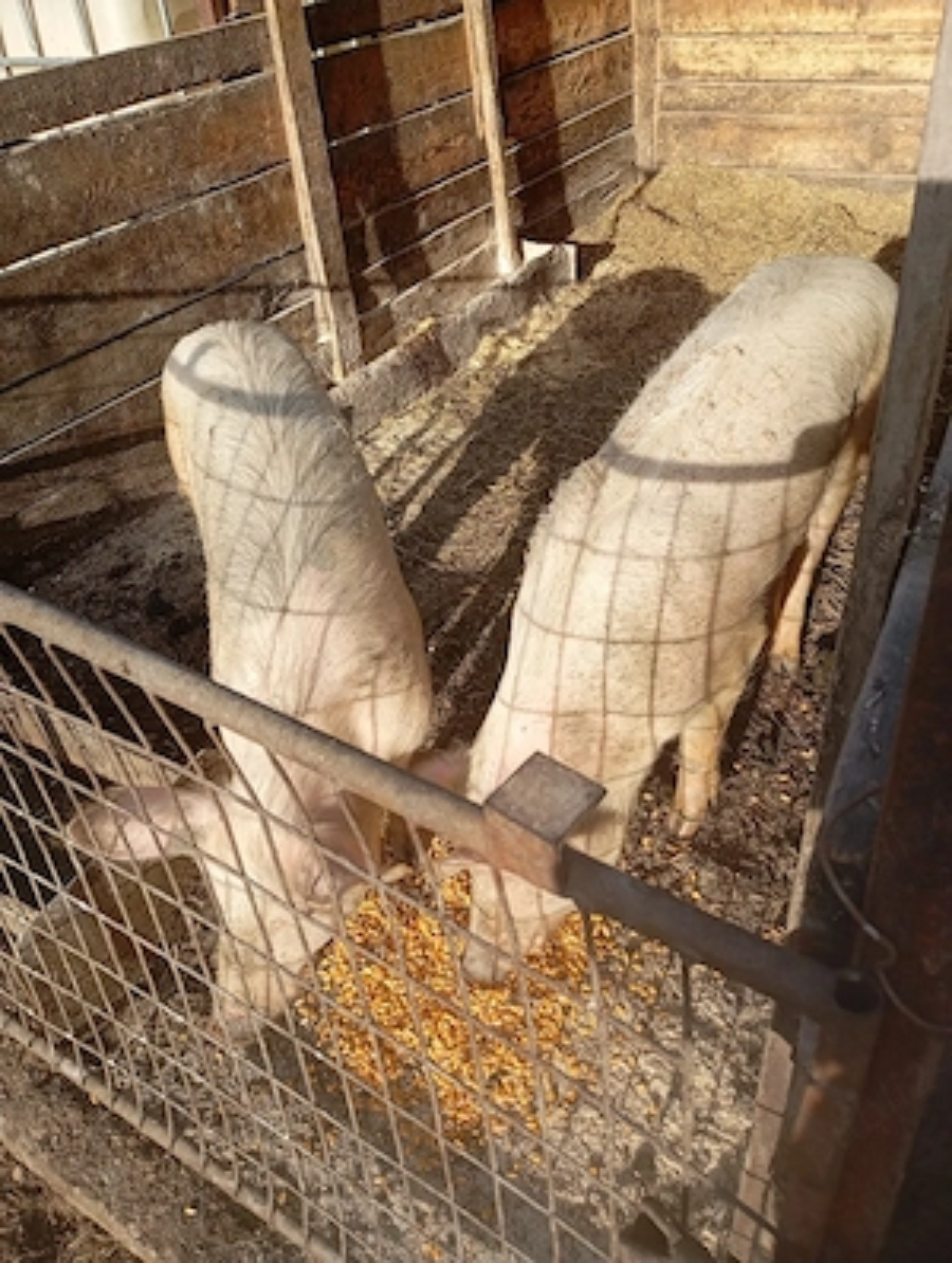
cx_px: 476
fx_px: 1023
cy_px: 632
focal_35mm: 28
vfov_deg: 63.4
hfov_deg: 49.9
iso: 100
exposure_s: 1/270
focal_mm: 4.27
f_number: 1.8
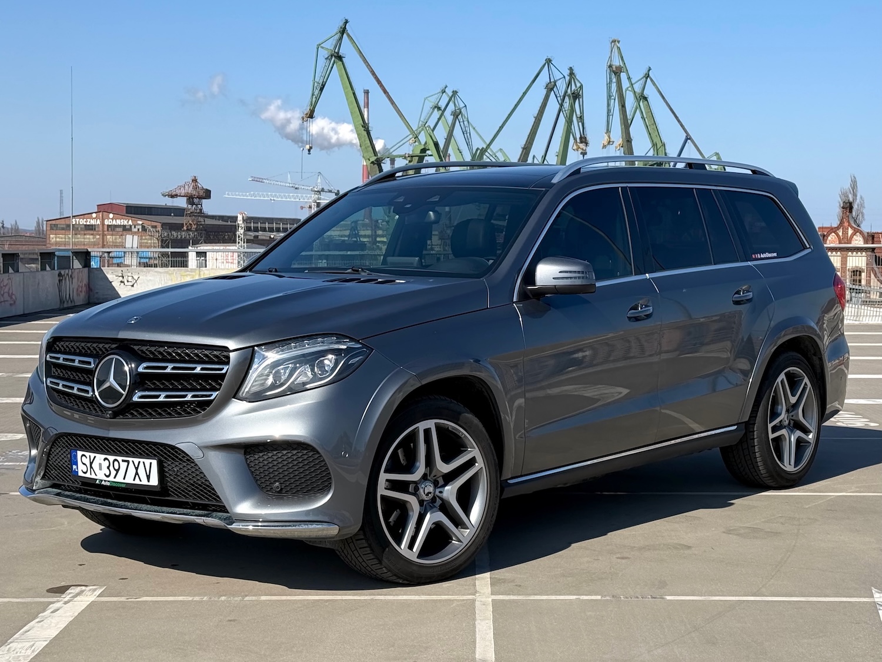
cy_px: 331
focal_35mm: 48
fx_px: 1223
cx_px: 441
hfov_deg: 39.7
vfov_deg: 30.3
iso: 100
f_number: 1.78
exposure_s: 1/3378
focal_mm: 6.76
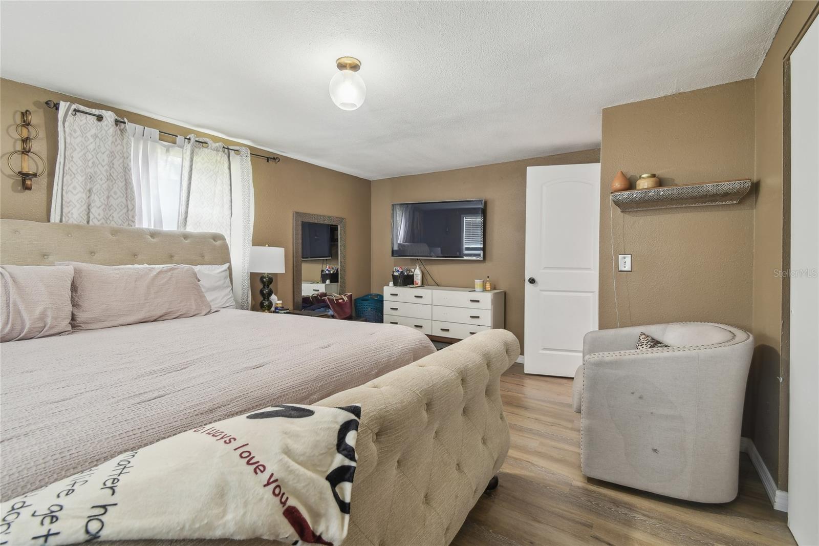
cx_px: 410
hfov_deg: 100.4
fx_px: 341
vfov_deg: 77.3
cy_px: 273
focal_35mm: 15
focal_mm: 10
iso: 100
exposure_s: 1
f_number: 7.1
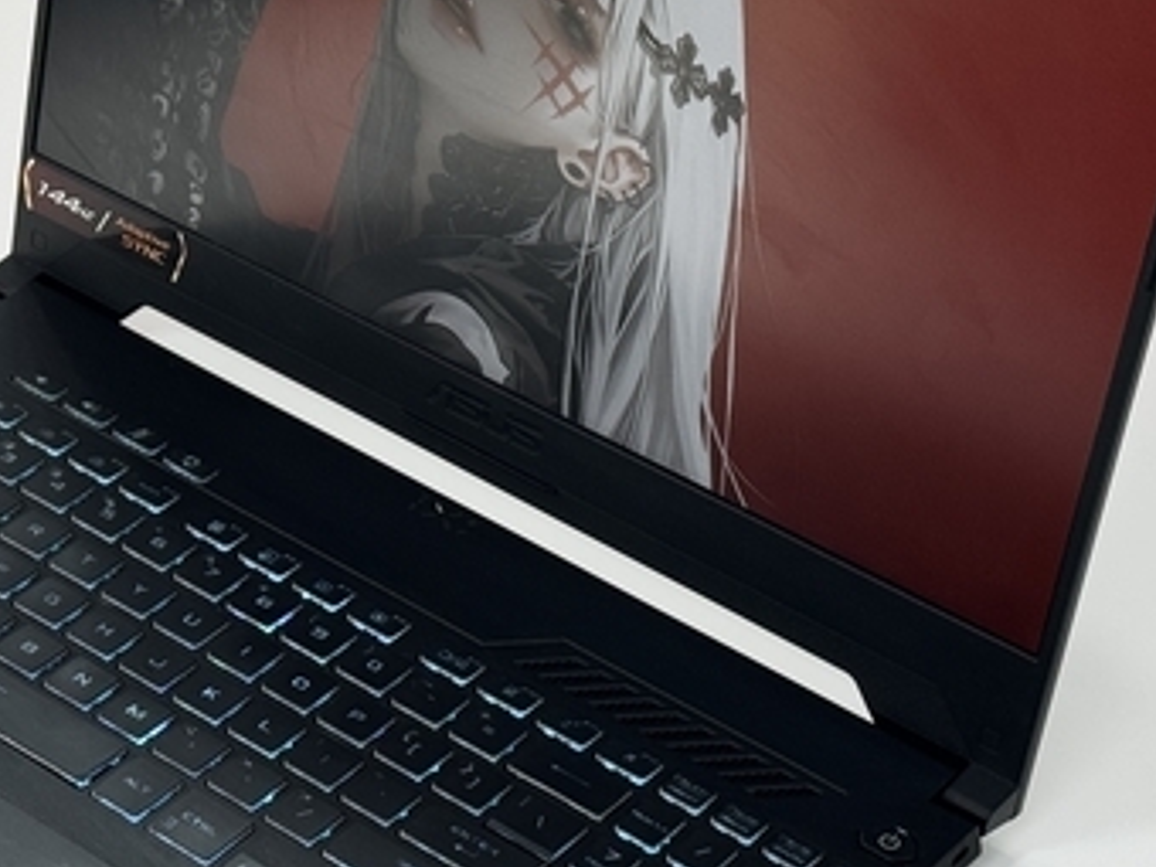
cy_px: 418
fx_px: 3774
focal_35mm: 113
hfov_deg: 17.3
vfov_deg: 13.1
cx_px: 320
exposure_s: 1/121
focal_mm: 6.76
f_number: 1.78
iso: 64
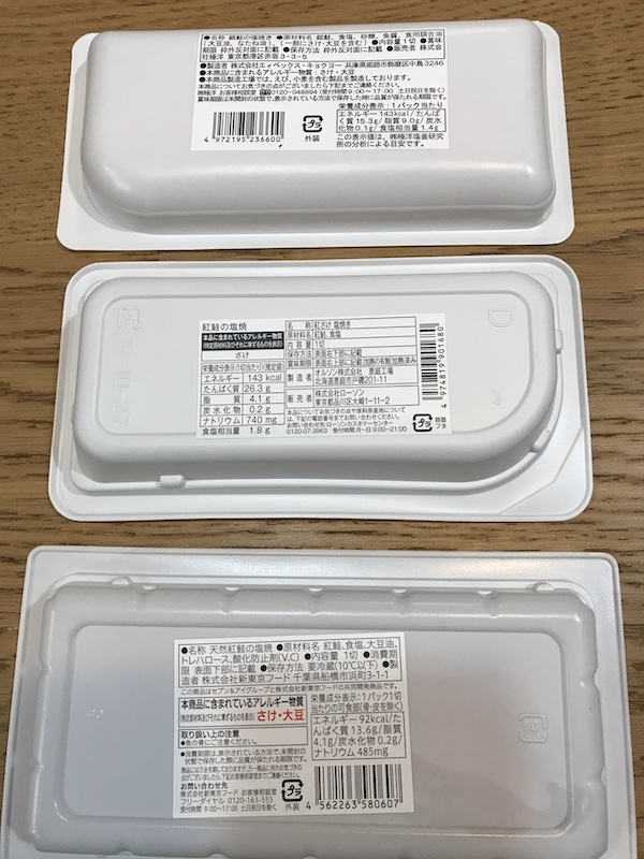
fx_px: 695
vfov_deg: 63.4
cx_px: 322
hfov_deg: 49.7
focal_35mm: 28
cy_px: 430
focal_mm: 3.99
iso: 25
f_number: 1.8
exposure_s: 1/40
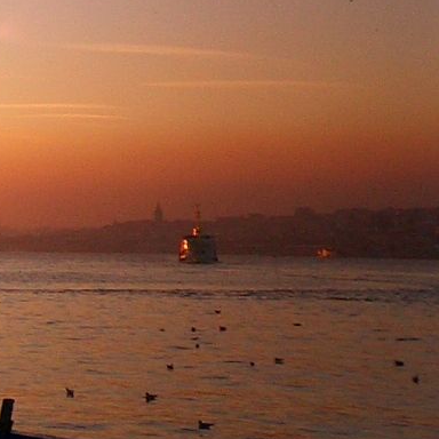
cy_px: 133
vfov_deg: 15.9
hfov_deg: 14.6
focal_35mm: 109
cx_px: -273
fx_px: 1564
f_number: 3.5
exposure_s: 1/1000
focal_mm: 5.6
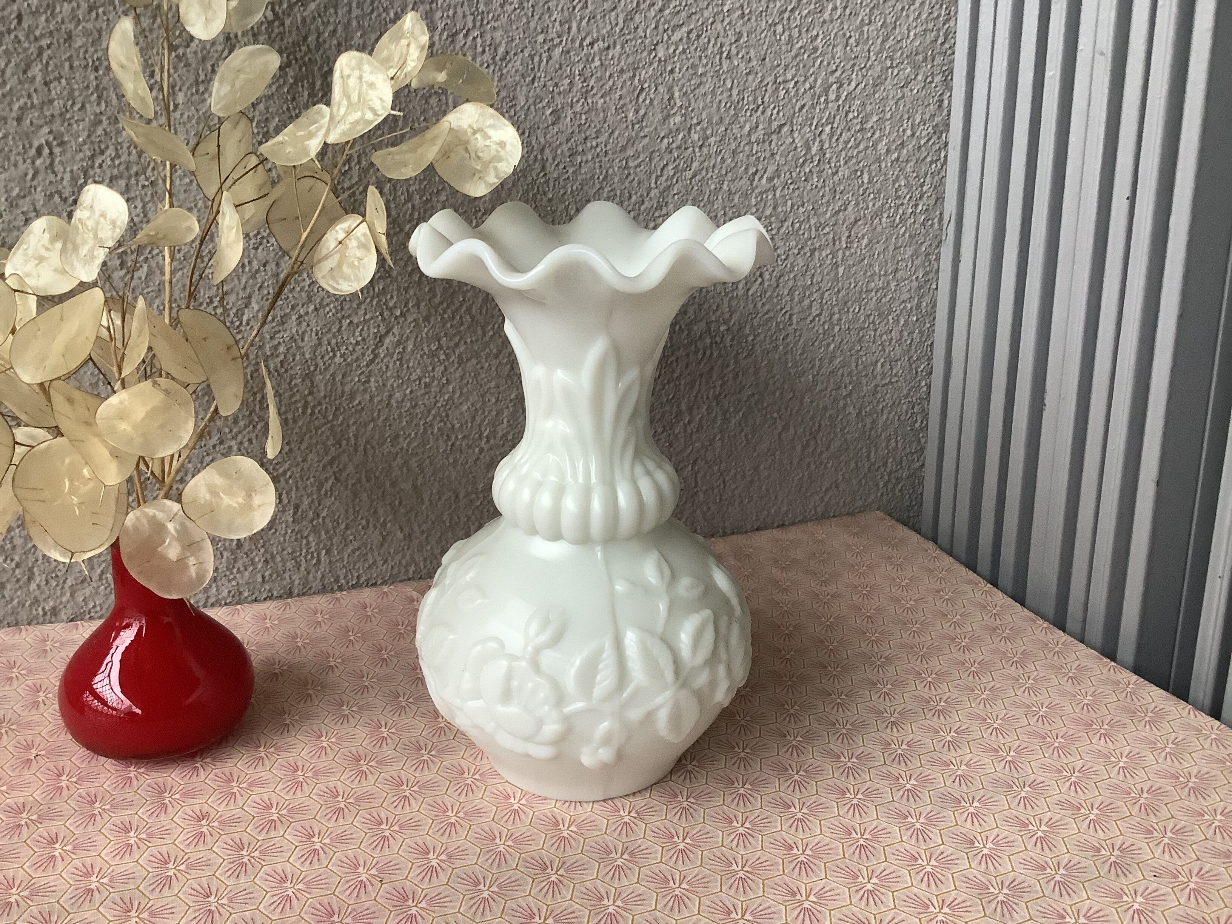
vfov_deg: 45.4
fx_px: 1103
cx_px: 616
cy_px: 462
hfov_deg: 58.4
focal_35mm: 31
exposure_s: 1/60
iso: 200
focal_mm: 3.3
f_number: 2.4
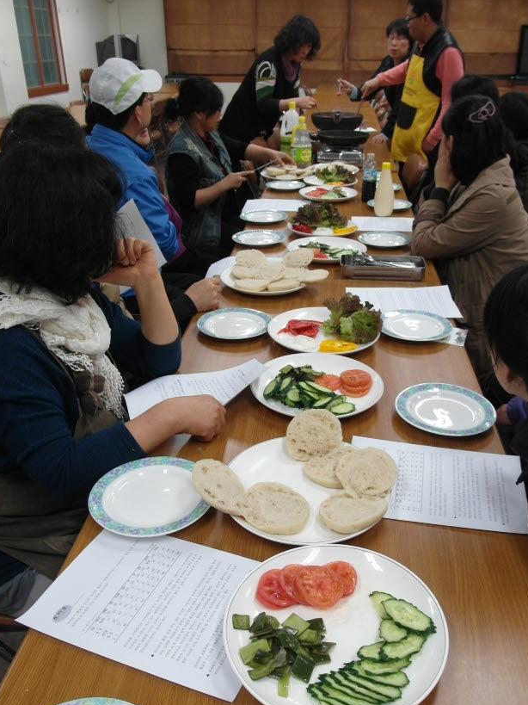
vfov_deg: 59.9
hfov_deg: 46.6
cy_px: 370
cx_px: 313
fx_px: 610
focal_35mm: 30
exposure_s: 1/45
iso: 100
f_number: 2.5
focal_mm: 5.2
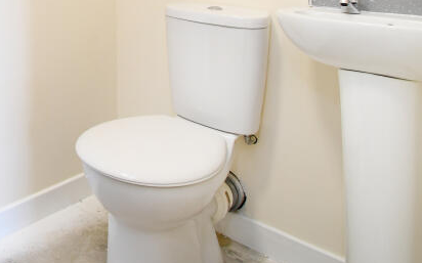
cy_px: -79
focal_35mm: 38
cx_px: -44
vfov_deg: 27.8
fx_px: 437
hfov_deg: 41.1
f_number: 9
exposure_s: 1/6
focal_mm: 10
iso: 320
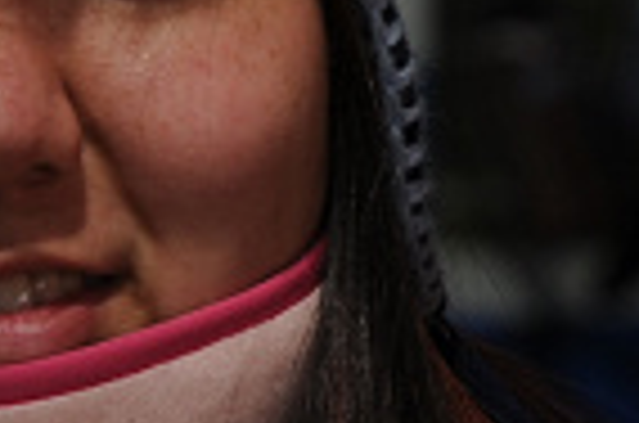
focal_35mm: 620
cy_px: 50
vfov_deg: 2.2
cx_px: -207
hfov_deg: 3.3
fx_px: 10980
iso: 200
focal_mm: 78
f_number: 5.6
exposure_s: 1/15
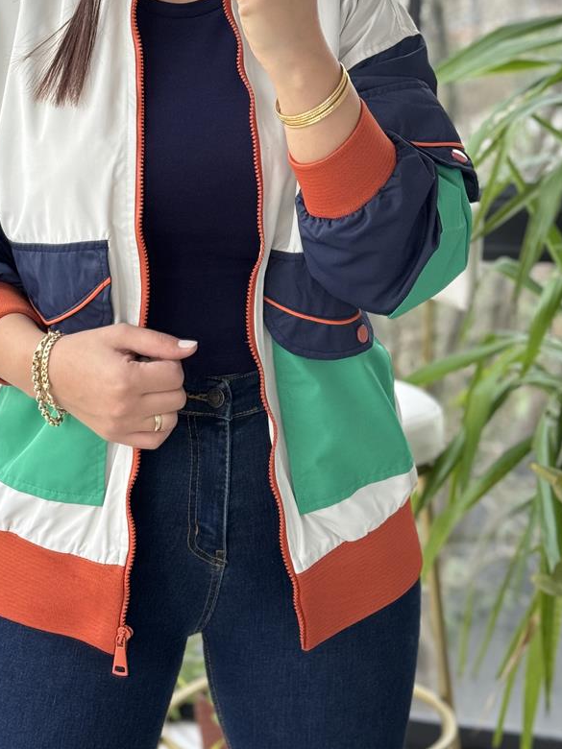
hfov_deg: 18.0
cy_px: 191
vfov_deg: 23.6
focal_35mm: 82
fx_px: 1775
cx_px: 253
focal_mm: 6.86
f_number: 1.78
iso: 100
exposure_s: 1/88
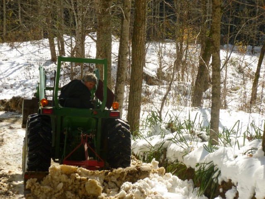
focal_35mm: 124
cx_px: 132
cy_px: 100
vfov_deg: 12.0
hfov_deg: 15.9
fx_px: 949
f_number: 4.9
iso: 200
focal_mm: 22.1
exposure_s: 1/1000
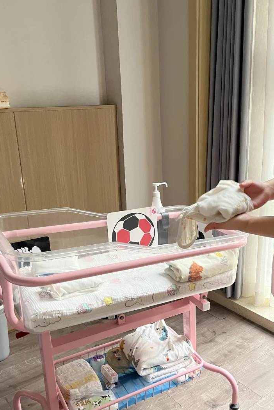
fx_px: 422
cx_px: 206
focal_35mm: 37
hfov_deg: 35.2
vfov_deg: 51.9
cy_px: 215
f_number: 1.6
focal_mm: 5.1
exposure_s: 1/50
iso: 125
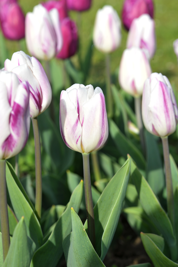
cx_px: 89
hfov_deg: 13.0
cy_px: 134
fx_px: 780
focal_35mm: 105
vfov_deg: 19.5
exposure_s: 1/500
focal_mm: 105
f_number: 11
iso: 500
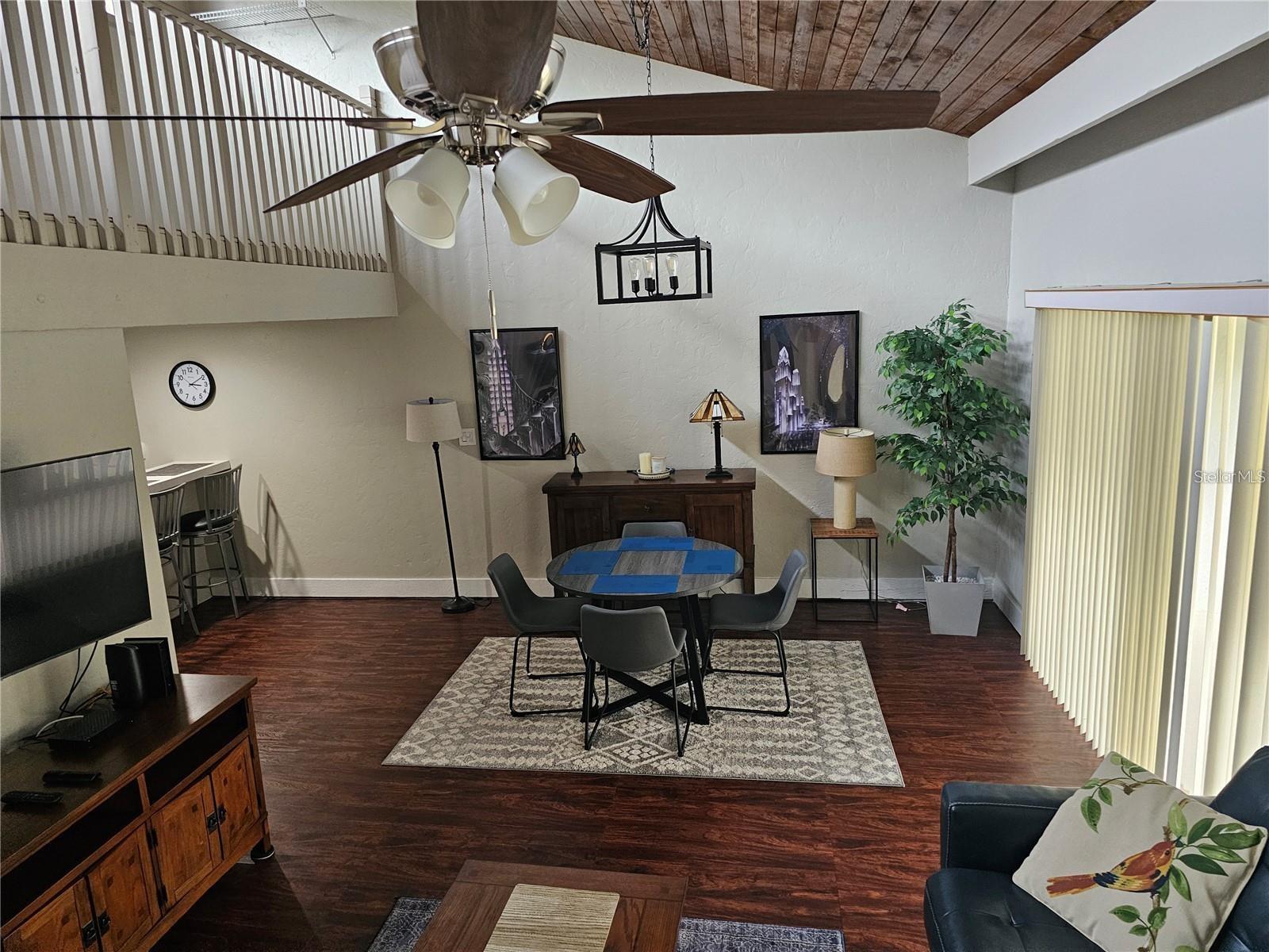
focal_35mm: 23
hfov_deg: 73.9
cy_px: 476
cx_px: 634
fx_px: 843
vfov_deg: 58.9
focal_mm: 6.3
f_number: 1.7
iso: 800
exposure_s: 1/170
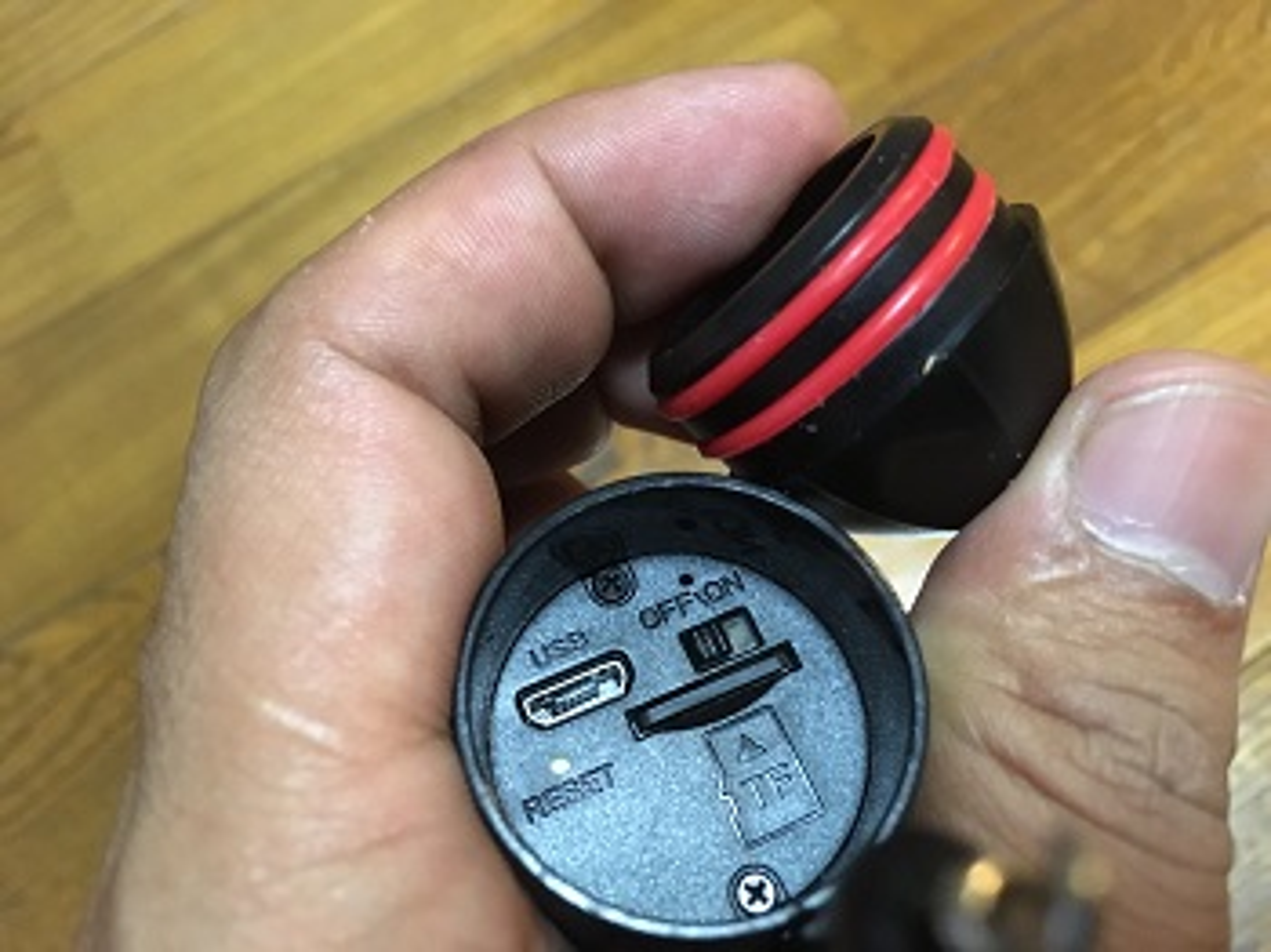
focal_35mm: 29
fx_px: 1064
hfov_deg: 61.7
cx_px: 636
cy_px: 476
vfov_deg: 48.2
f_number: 2.2
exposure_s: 1/15
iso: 320
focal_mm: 4.15
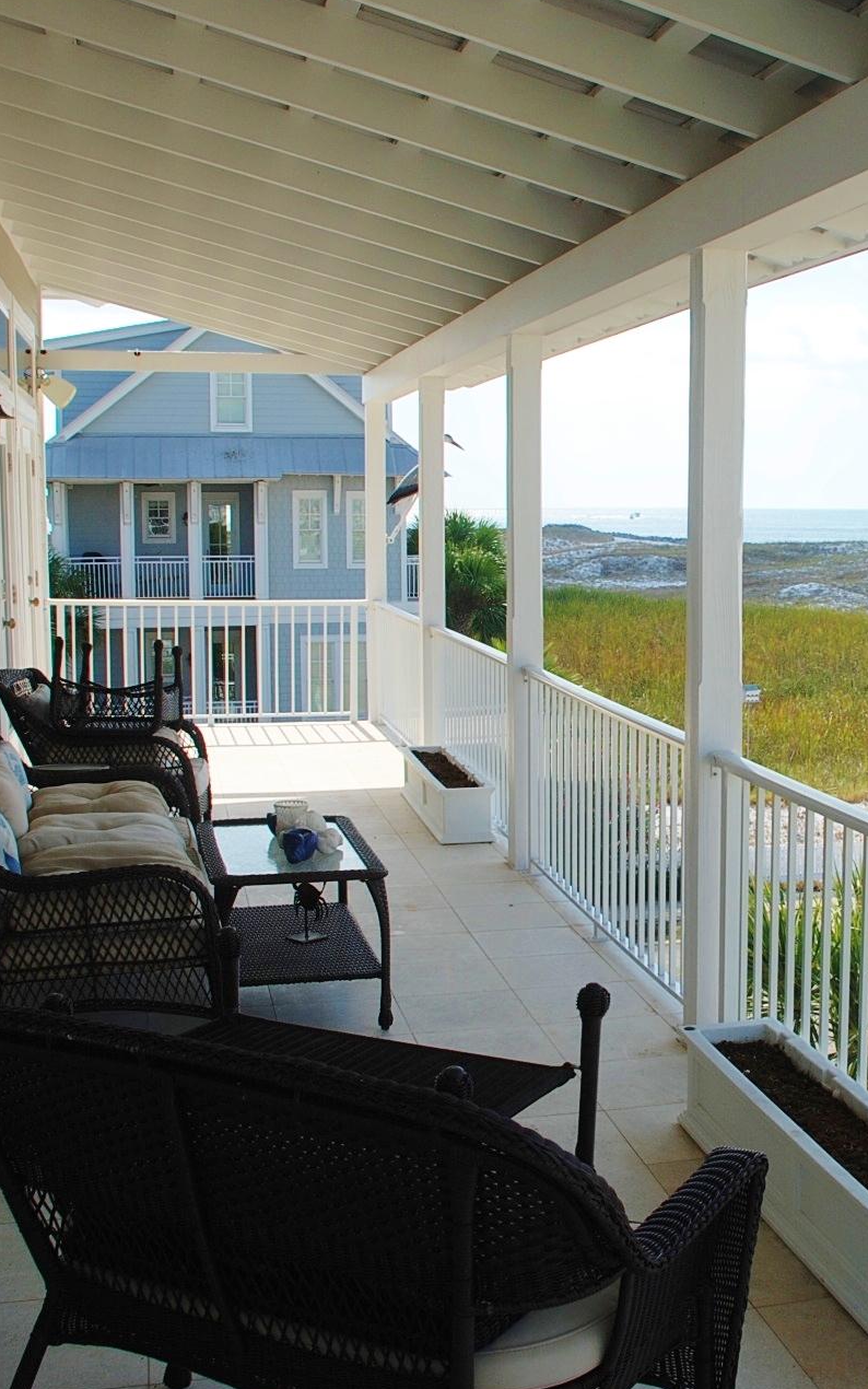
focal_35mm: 42
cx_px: 705
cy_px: 693
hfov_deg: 29.8
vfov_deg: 47.2
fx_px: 1589
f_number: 8
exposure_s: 1/250
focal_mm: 18
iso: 100
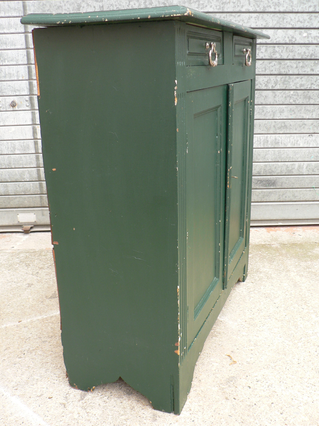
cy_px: 213
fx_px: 442
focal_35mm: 36
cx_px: 160
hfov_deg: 39.7
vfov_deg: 51.4
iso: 80
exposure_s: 1/80
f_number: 2.8
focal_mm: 6
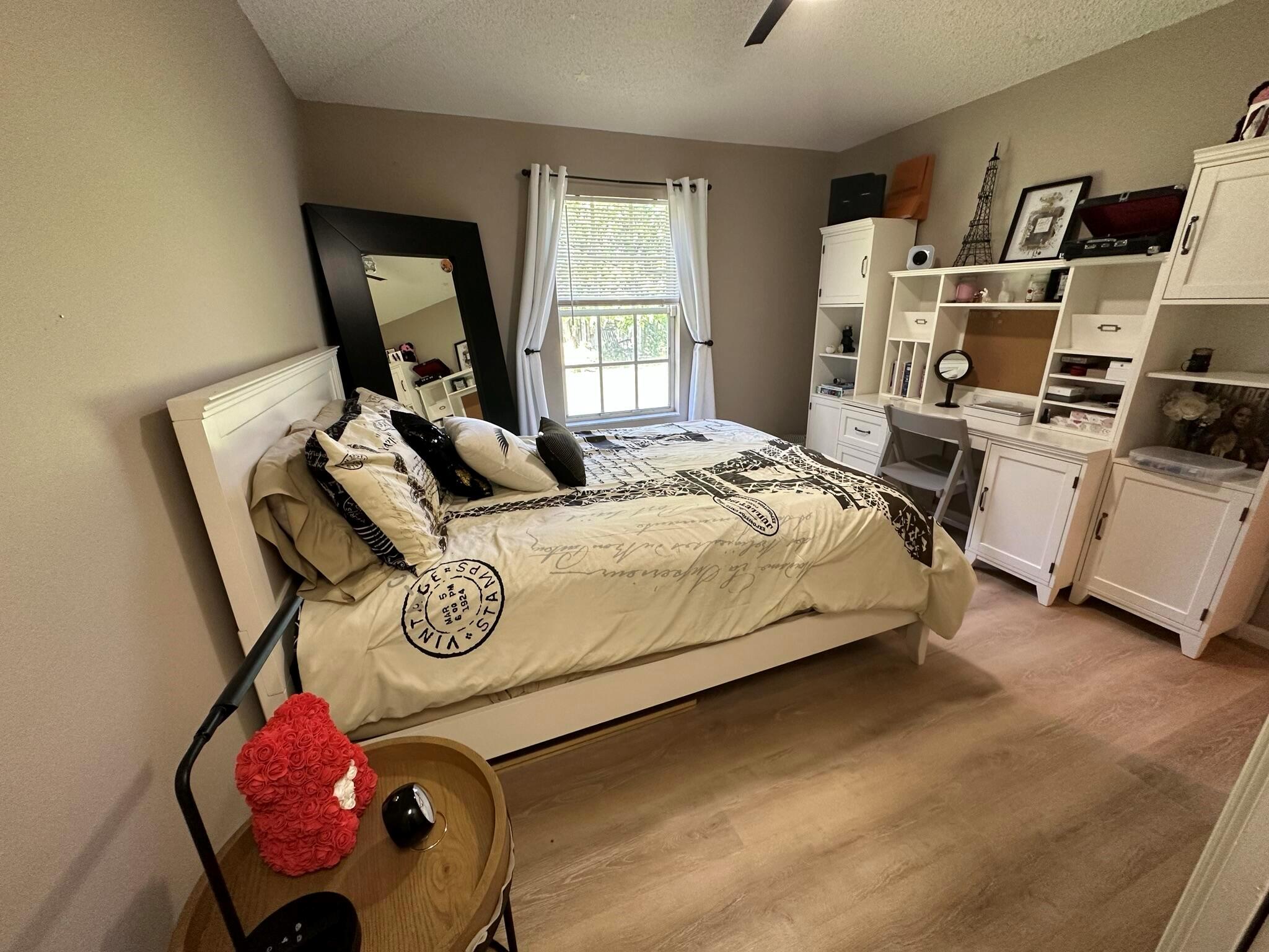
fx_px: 513
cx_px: 634
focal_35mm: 14
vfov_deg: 85.7
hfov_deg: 102.1
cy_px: 476
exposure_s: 1/60
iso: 200
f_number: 2.2
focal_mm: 2.22
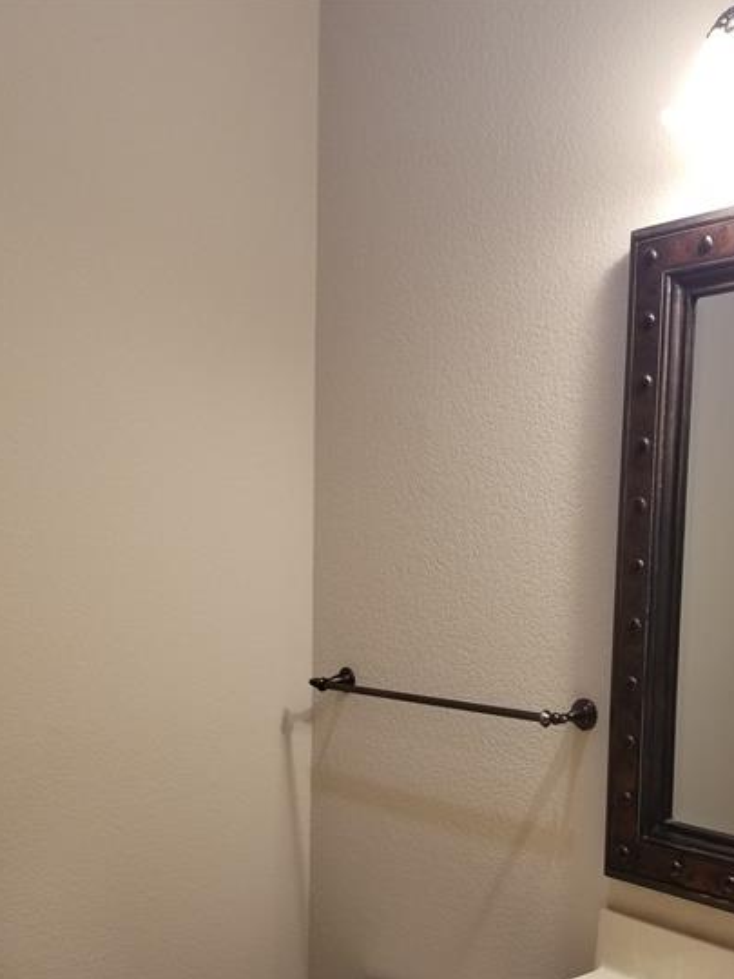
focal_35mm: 37
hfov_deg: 38.6
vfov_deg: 48.8
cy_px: 691
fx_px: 1046
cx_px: 395
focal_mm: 4.25
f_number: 1.7
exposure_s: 1/60
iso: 125
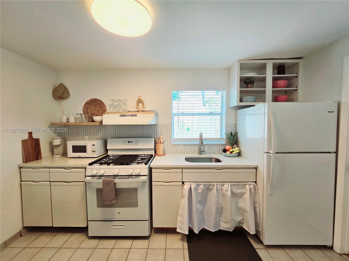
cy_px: 130
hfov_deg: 106.2
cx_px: 174
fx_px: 131
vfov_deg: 89.9
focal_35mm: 13
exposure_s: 1/60.2
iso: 64
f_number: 2.2
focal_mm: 2.2
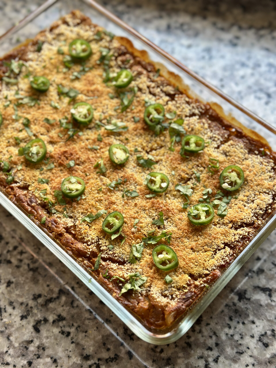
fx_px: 510
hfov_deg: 30.3
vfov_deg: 39.7
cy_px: 184
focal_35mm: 48
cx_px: 138
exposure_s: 1/172
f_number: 1.78
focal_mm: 6.86
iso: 100
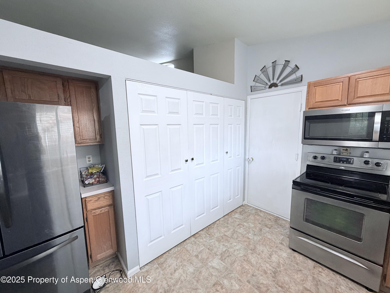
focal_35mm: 14
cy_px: 146
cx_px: 195
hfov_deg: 102.1
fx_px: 158
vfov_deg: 85.7
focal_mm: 2.22
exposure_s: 1/120
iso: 200
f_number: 2.2
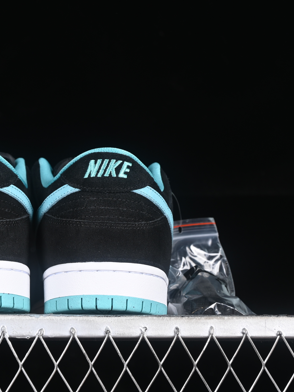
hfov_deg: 13.5
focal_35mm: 109
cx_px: 36
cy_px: 195
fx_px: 1235
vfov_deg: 18.0
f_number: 6.3
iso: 160
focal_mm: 50
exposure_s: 1/60
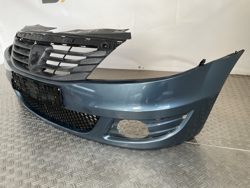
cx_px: 125
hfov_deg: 61.7
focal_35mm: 29
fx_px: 209
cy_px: 94
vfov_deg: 48.2
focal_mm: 3
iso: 64
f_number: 1.8
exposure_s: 1/60
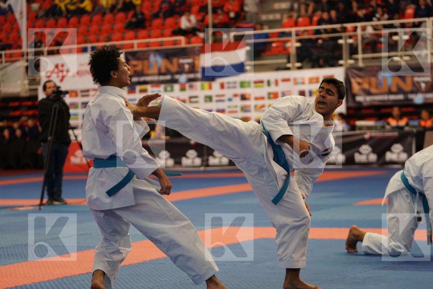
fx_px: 1239
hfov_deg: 19.8
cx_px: 229
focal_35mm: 103
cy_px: 144
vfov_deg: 13.3
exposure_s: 1/500
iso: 1250
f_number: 2.8
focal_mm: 95
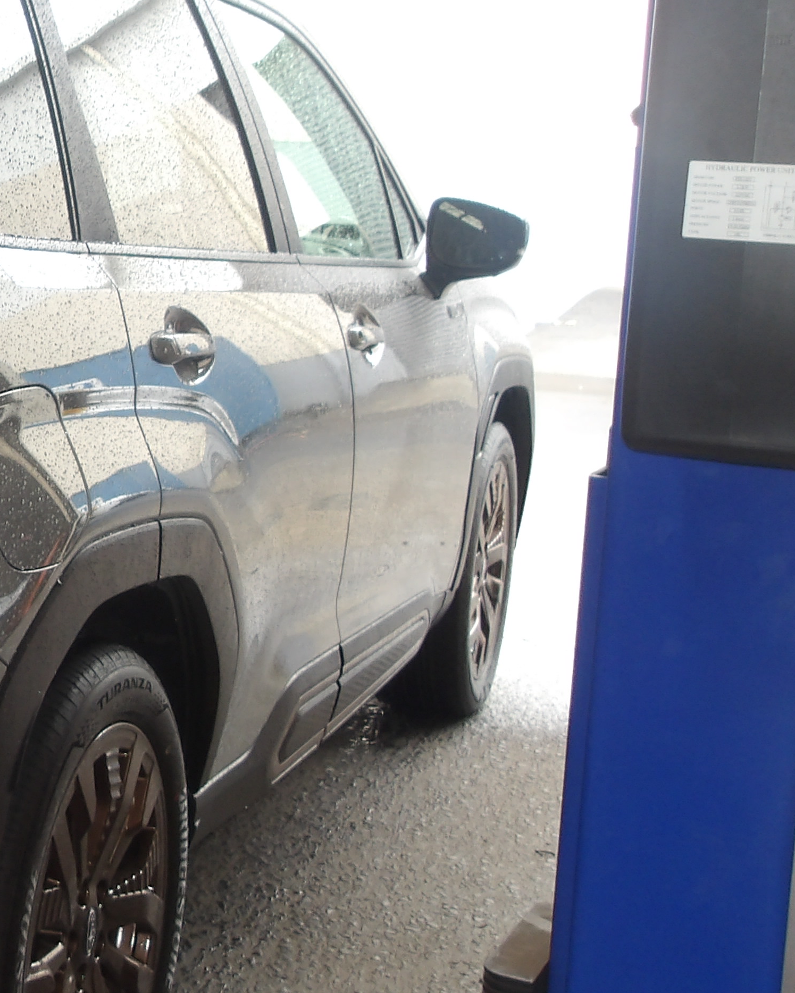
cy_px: 413
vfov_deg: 29.1
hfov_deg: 21.1
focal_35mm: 65
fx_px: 1911
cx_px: -262
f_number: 3
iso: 116
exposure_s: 1/30
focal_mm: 4.9
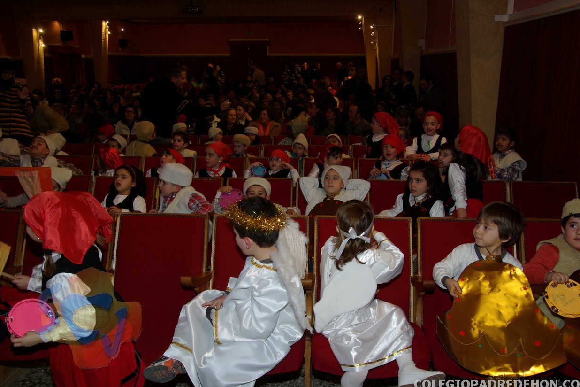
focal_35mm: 28
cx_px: 298
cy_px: 199
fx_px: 451
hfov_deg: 65.5
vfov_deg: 46.4
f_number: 5.6
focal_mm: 18
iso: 400
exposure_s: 1/30
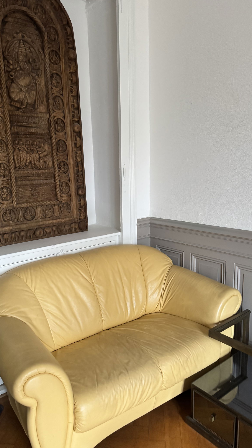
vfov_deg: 69.9
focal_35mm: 27
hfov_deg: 42.7
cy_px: 222
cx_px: 102
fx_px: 321
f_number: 1.78
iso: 800
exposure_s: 1/60
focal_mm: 6.76
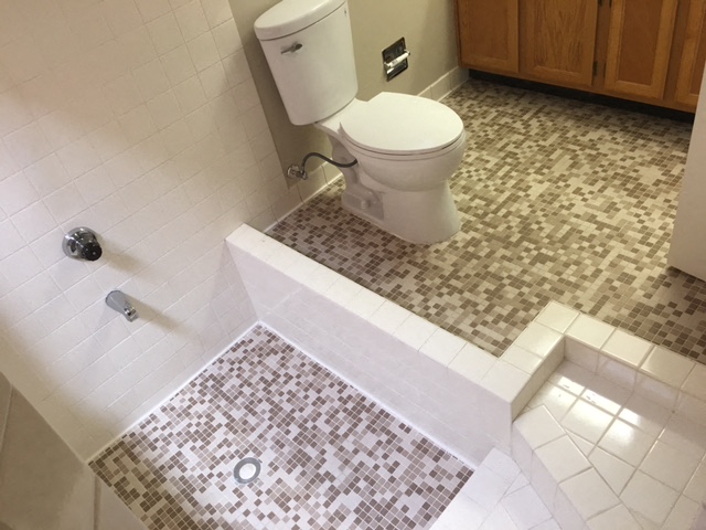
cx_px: 353
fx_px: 591
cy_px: 265
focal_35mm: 29
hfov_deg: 61.7
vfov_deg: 48.2
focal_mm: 4.15
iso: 50
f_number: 2.2
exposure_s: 1/30
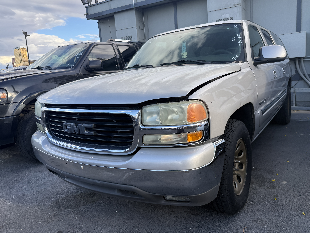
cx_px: 168
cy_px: 107
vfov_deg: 53.0
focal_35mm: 26
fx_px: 233
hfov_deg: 67.2
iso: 100
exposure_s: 1/1361
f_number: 1.78
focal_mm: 6.76
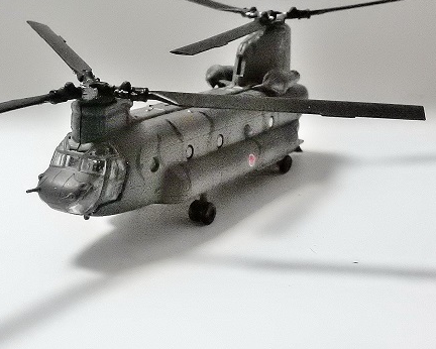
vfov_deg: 22.4
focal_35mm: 68
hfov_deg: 27.7
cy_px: 132
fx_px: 878
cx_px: 132
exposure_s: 1/80
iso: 3200
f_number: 4.2
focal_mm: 7.6
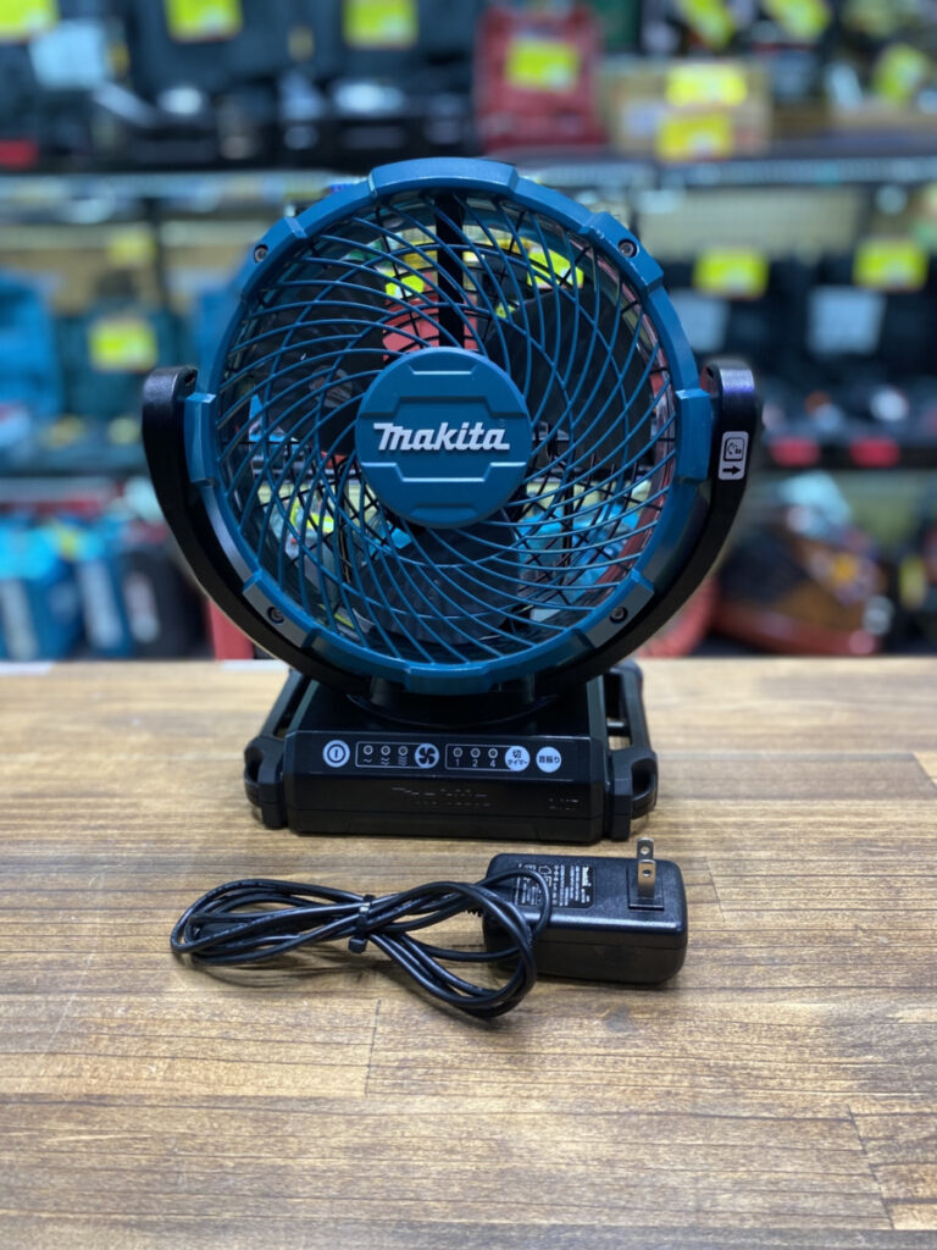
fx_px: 938
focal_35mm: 26
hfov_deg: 53.1
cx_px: 468
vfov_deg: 67.3
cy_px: 625
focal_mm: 4.25
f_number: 1.8
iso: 125
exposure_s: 1/63
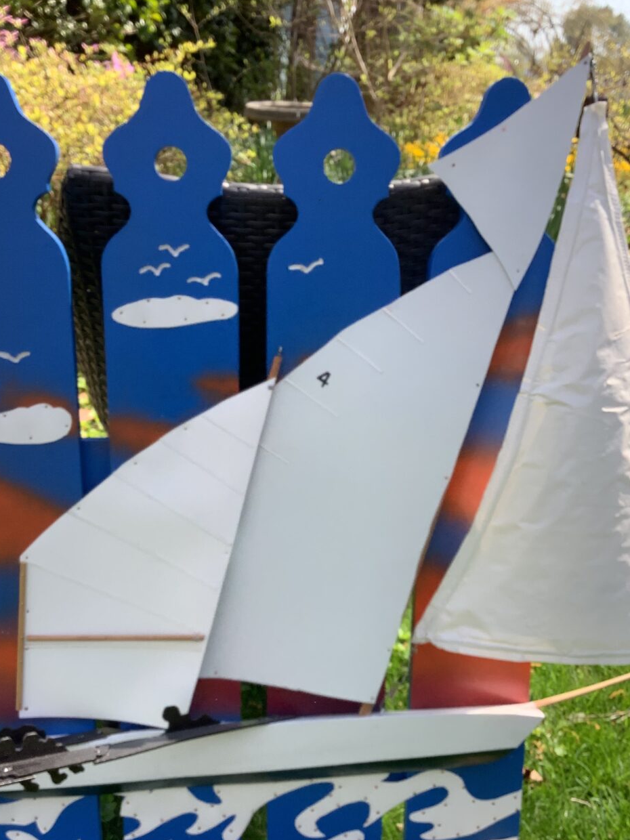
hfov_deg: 36.0
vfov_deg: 46.4
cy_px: 526
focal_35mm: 40
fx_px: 971
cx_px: 299
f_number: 2.4
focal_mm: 3.3
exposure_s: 1/234
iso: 25
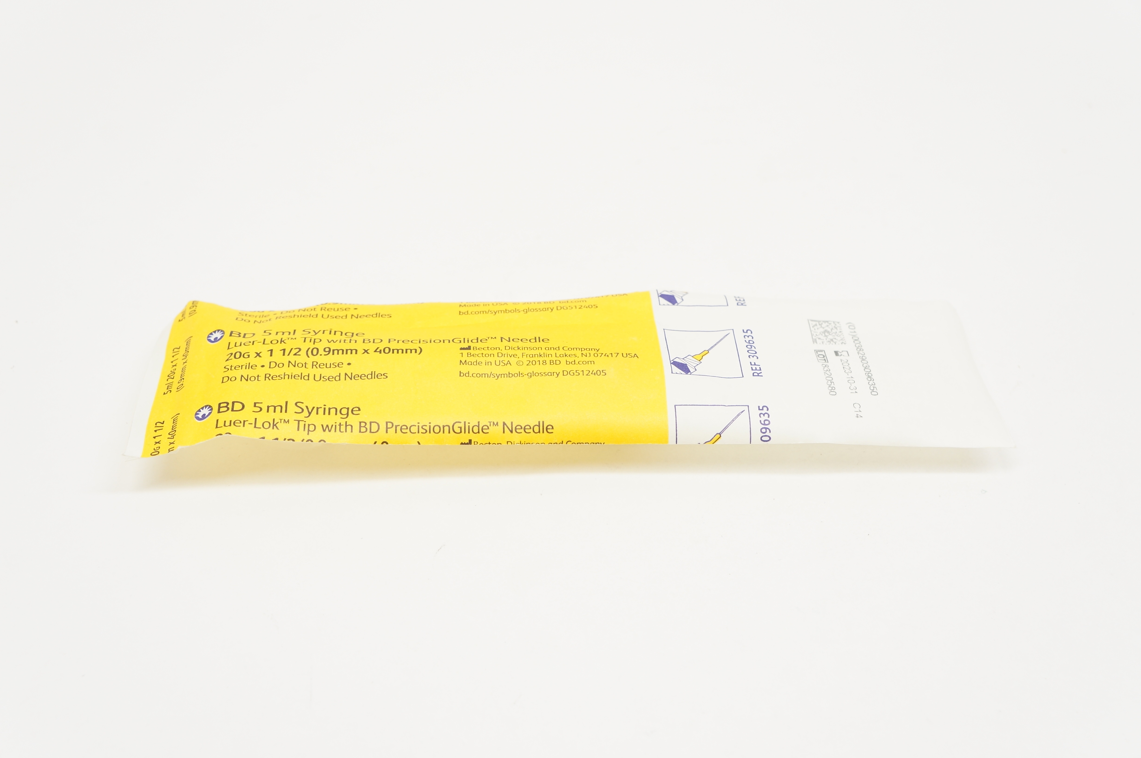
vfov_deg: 29.8
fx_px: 1425
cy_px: 379
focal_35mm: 45
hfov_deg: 43.6
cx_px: 570
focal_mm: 30
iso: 400
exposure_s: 1/50
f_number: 6.3
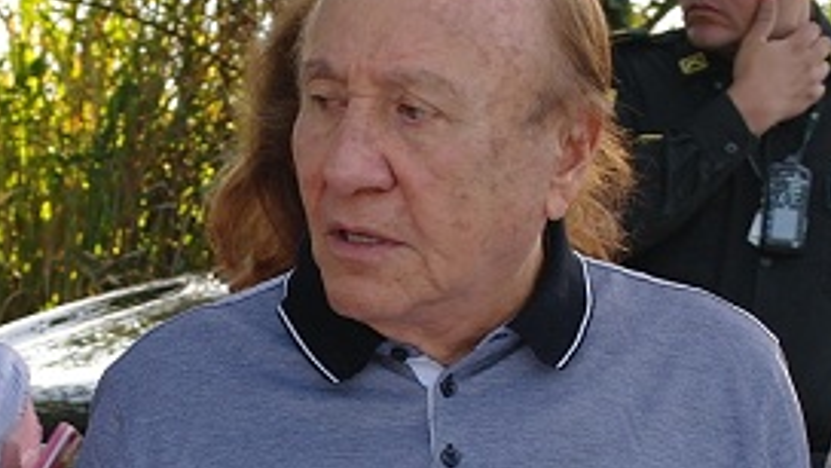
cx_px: 84
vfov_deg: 7.9
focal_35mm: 153
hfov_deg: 13.9
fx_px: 3371
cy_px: 476
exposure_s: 1/50
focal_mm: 26
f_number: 5.6
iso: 100
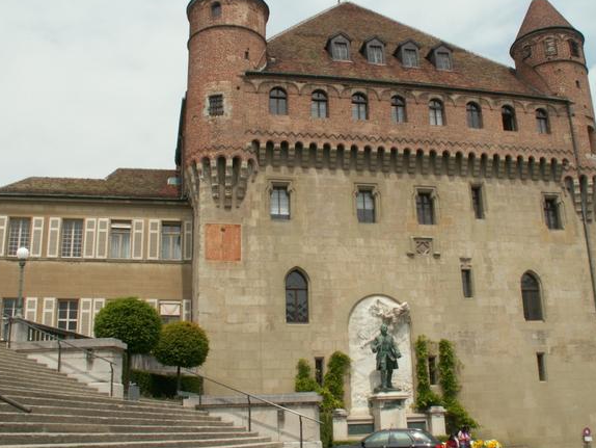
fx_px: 672
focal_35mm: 39
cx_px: 316
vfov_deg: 36.8
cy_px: 208
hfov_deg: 47.8
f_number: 7.1
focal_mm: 5.86
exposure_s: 1/250
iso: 50
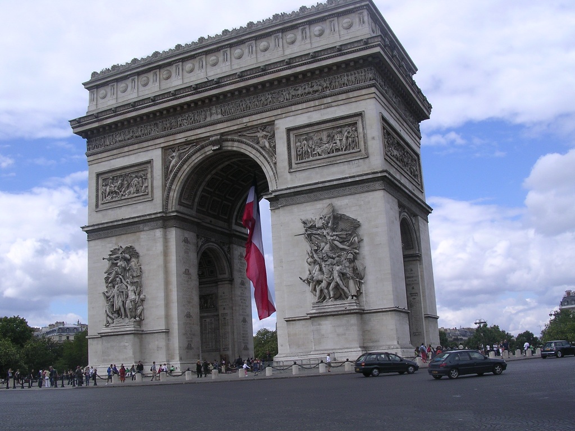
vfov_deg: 37.7
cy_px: 216
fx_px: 631
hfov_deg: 49.0
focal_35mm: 38
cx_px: 288
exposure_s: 1/368
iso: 100
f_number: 5.6
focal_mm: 5.8
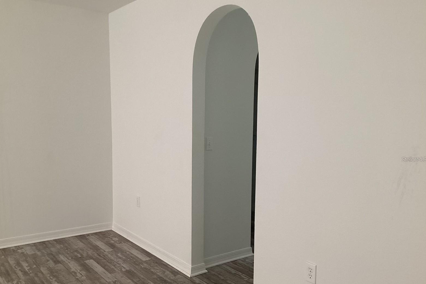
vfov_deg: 39.9
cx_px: 210
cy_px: 159
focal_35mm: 33
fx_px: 390
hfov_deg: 57.2
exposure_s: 1/60
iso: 125
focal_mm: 3.3
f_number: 2.4
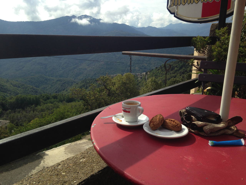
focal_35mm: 33
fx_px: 235
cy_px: 92
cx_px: 123
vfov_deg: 42.9
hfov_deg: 55.4
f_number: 2.4
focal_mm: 4.12
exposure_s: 1/1391
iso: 50
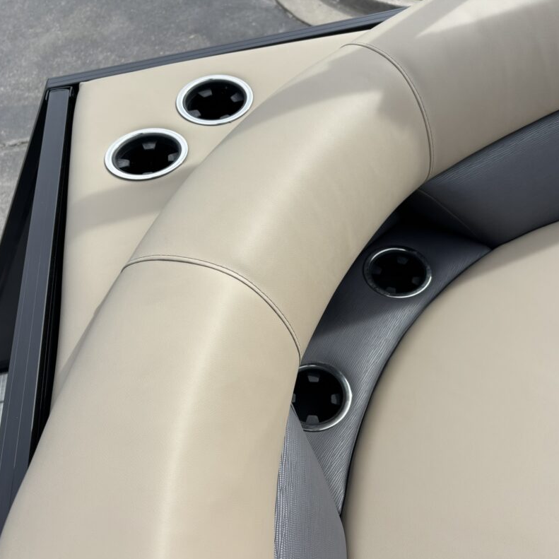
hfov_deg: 52.5
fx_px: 566
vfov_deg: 52.5
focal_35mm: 31
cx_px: 270
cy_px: 281
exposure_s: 1/2342
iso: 50
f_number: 1.6
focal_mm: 5.96
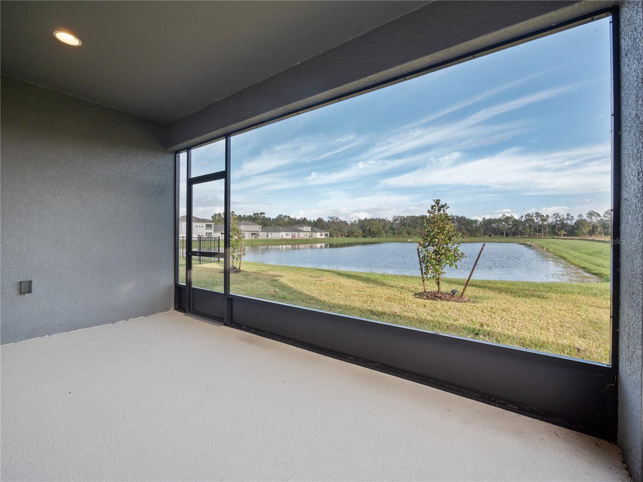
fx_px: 260
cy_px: 241
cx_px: 322
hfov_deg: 102.1
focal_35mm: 14
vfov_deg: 85.7
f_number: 6.3
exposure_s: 1/200
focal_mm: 7
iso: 200
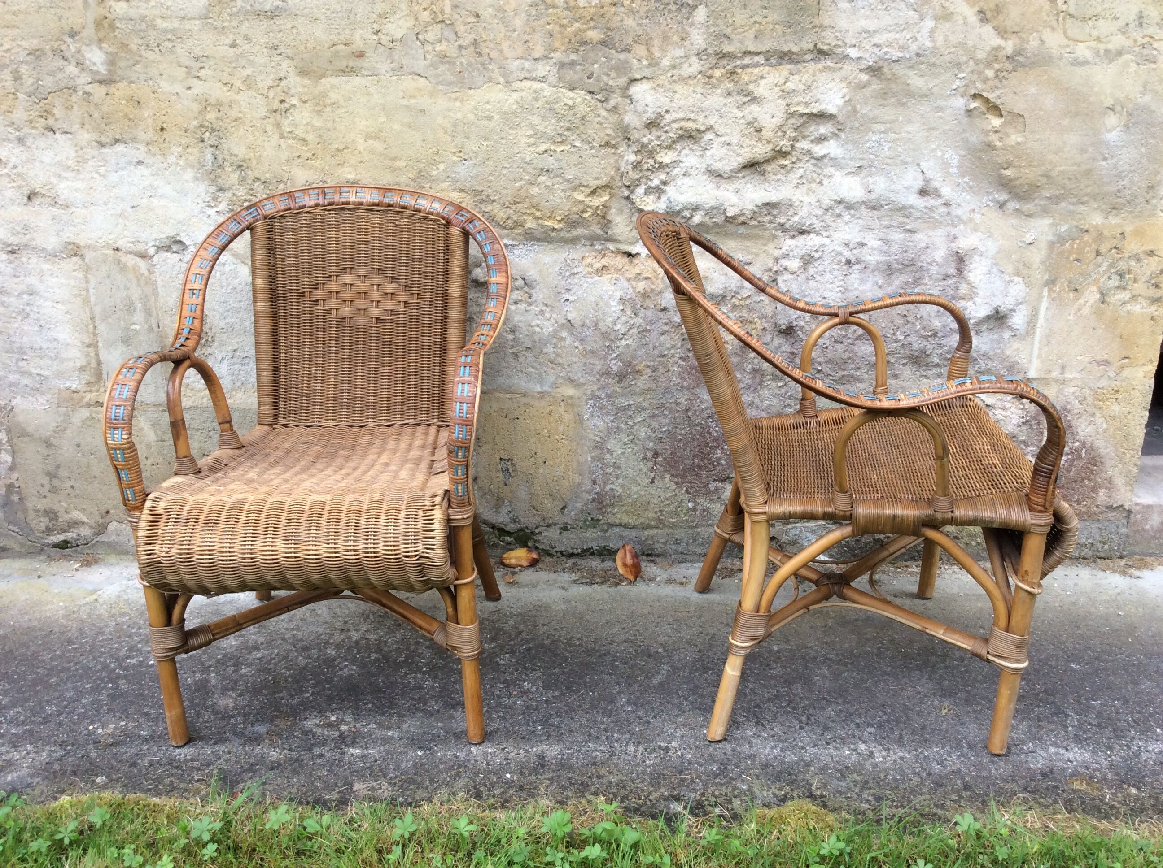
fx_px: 1074
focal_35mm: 32
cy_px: 434
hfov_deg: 56.9
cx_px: 582
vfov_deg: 44.1
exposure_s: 1/229
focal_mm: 3.3
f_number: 2.4
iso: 32
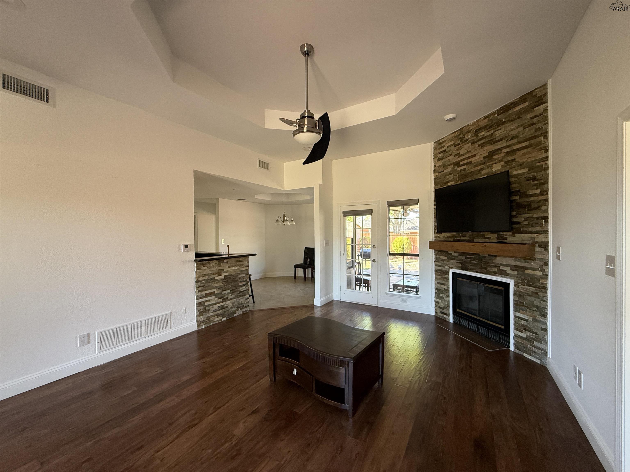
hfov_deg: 102.1
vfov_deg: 85.7
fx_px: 255
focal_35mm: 14
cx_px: 315
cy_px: 236
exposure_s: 1/99
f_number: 2.2
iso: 200
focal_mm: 2.22
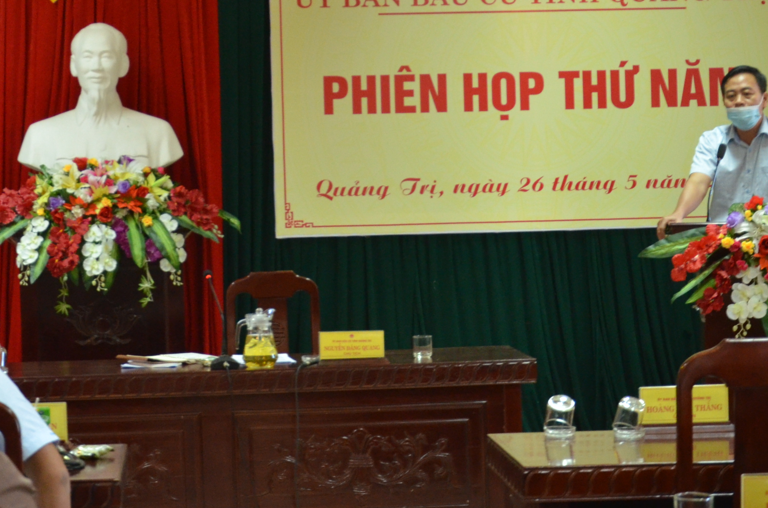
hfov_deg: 22.6
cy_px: 174
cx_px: 322
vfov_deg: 15.1
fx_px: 1916
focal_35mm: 90
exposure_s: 1/40
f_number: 4.2
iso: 1600
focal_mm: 34
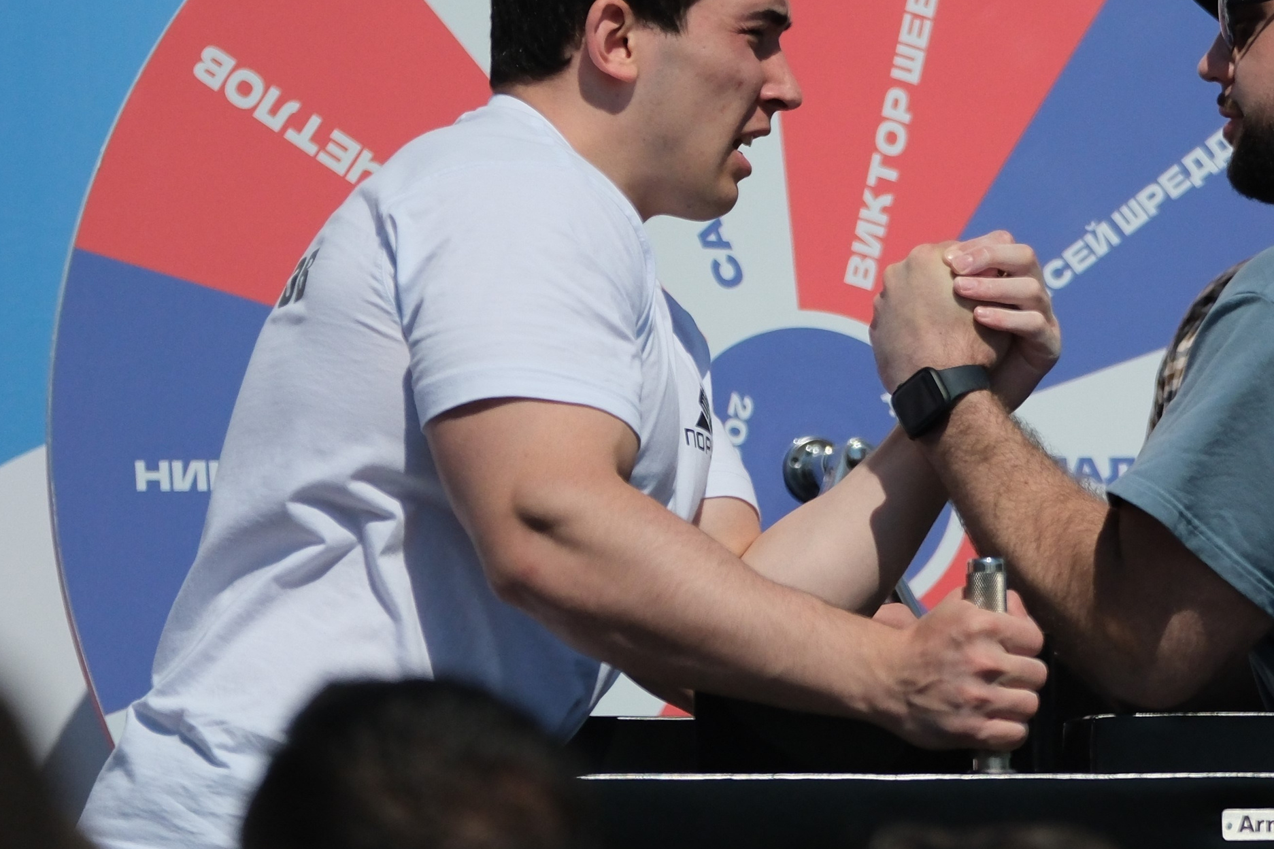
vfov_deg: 4.8
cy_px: 305
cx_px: 843
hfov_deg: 7.2
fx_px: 10154
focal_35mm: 287
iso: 640
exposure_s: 1/18000
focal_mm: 140
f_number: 2.8
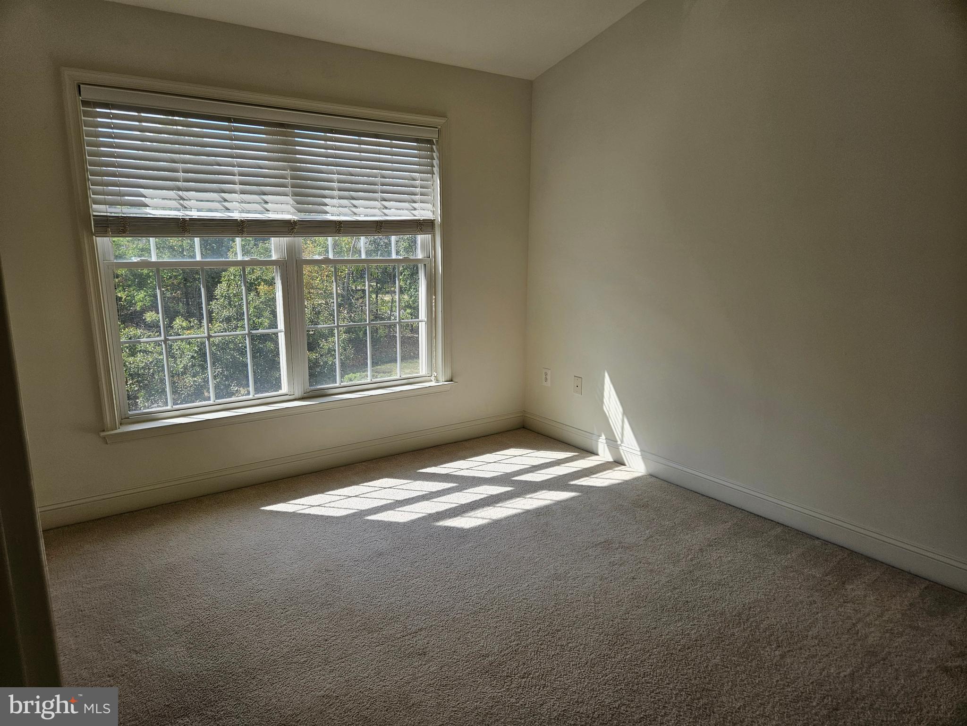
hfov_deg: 73.9
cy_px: 363
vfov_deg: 58.9
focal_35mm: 23
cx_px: 484
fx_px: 643
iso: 40
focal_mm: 5.4
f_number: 1.8
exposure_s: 1/490
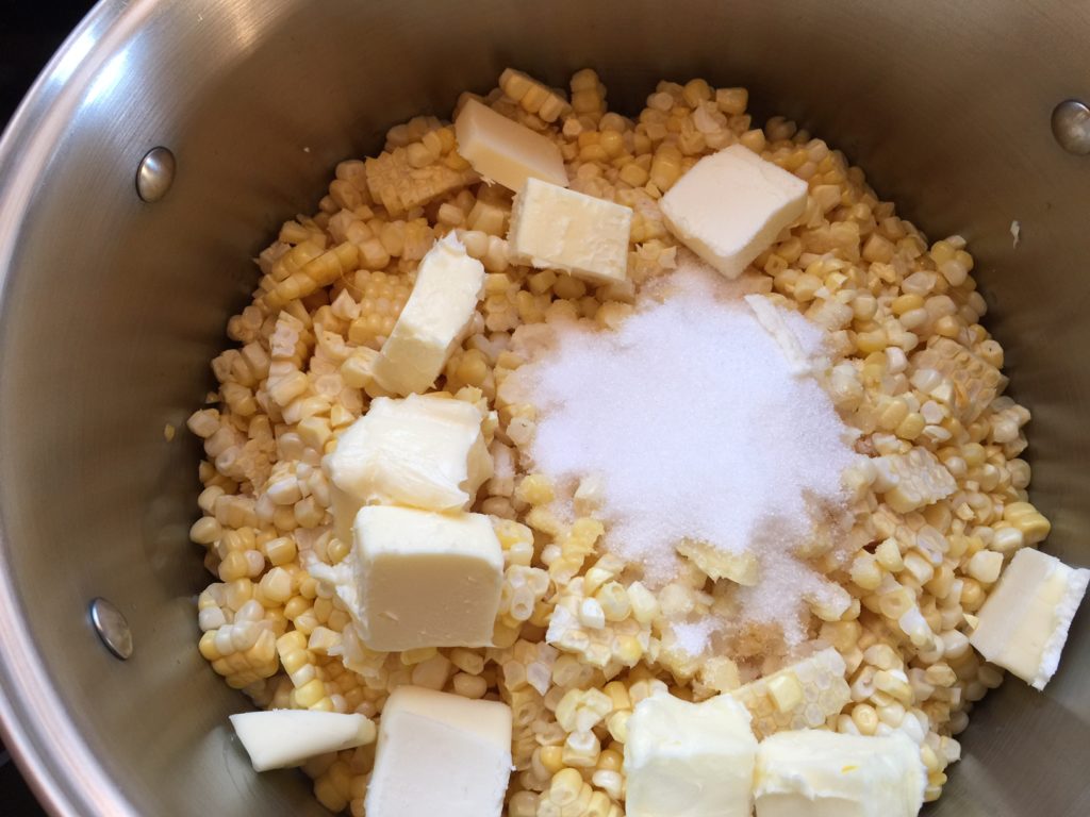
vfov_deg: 48.2
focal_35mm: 29
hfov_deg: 61.7
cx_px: 545
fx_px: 913
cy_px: 408
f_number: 2.2
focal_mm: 4.15
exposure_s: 1/30
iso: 40
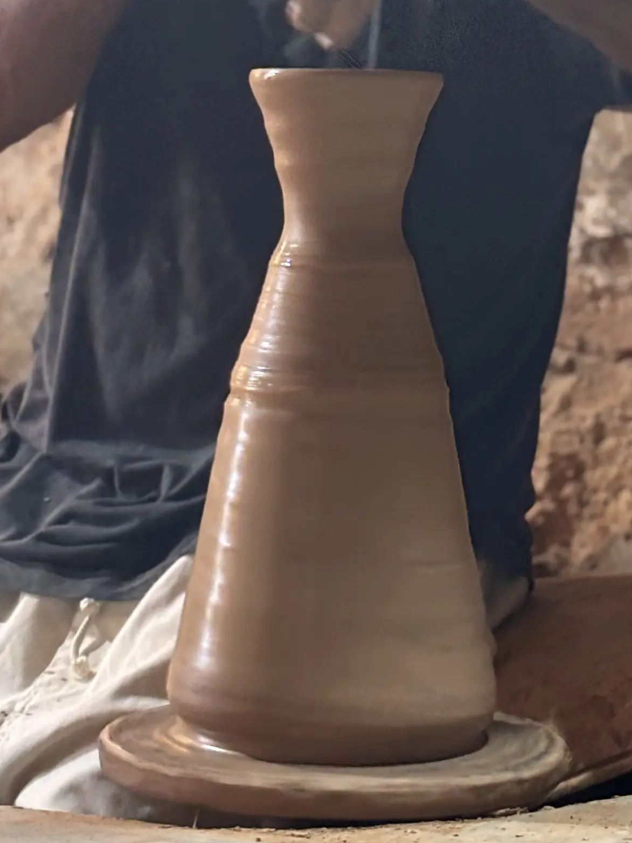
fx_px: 3263
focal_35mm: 134
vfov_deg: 14.6
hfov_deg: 11.1
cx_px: 336
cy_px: 89
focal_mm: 5.96
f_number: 1.6
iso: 250
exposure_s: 1/33
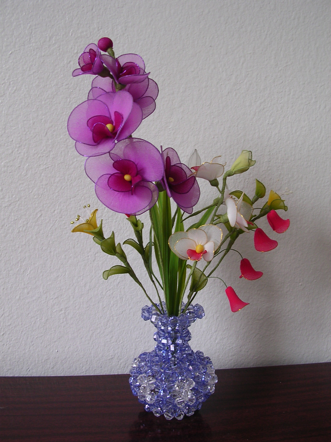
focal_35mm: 38
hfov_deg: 37.7
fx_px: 484
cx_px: 166
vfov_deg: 49.0
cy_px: 221
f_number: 2.8
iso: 100
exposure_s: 1/41.6
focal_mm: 5.8
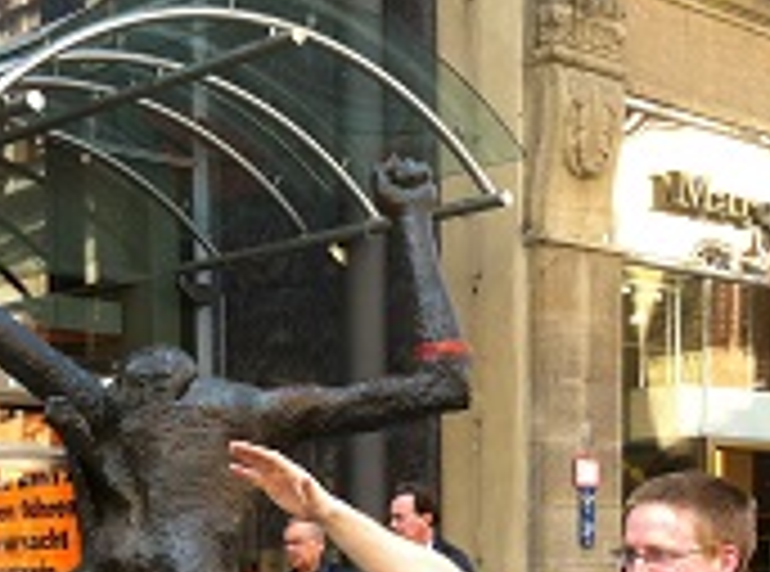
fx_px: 1818
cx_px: 270
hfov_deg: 23.8
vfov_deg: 17.3
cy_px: 617
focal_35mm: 82
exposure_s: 1/135
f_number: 2.8
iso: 80
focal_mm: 3.85
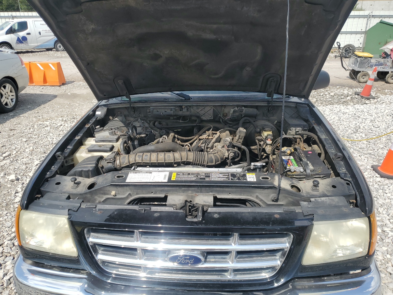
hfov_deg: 67.3
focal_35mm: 26
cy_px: 148
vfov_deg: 53.1
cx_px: 196
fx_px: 295
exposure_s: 1/3333
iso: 50
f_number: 1.5
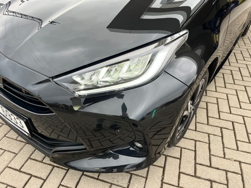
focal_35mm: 26
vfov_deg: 53.1
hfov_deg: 67.3
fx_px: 189
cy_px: 94
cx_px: 126
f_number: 1.6
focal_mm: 5.1
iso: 100
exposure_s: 1/121
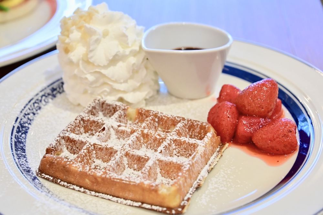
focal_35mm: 78
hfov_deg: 26.0
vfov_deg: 17.5
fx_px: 700
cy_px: 108
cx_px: 162
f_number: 7.1
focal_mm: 78
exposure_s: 1/200
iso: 6400
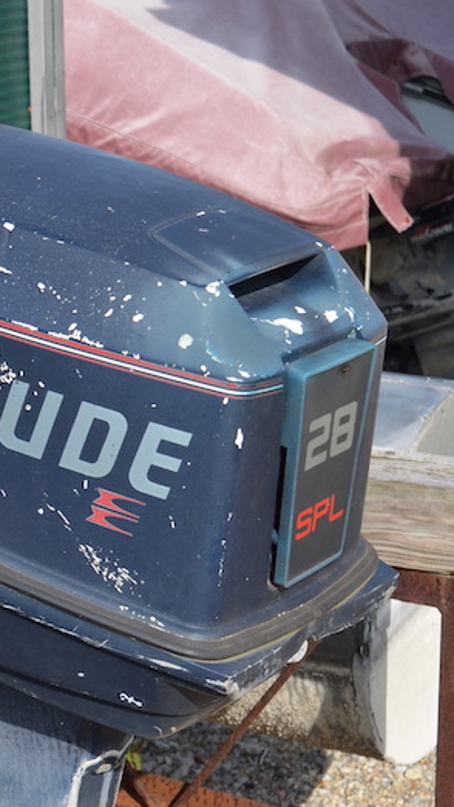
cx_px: -6
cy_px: 684
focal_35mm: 86
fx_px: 1841
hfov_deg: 13.8
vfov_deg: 24.2
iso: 100
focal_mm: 28
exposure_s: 1/250
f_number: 8
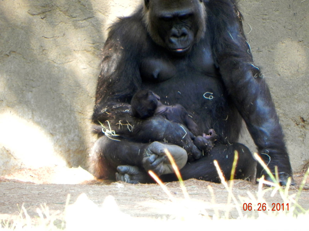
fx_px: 6052
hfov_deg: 2.9
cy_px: 116
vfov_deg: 2.2
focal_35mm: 678
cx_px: 154
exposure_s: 1/60
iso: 288
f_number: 5
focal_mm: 120
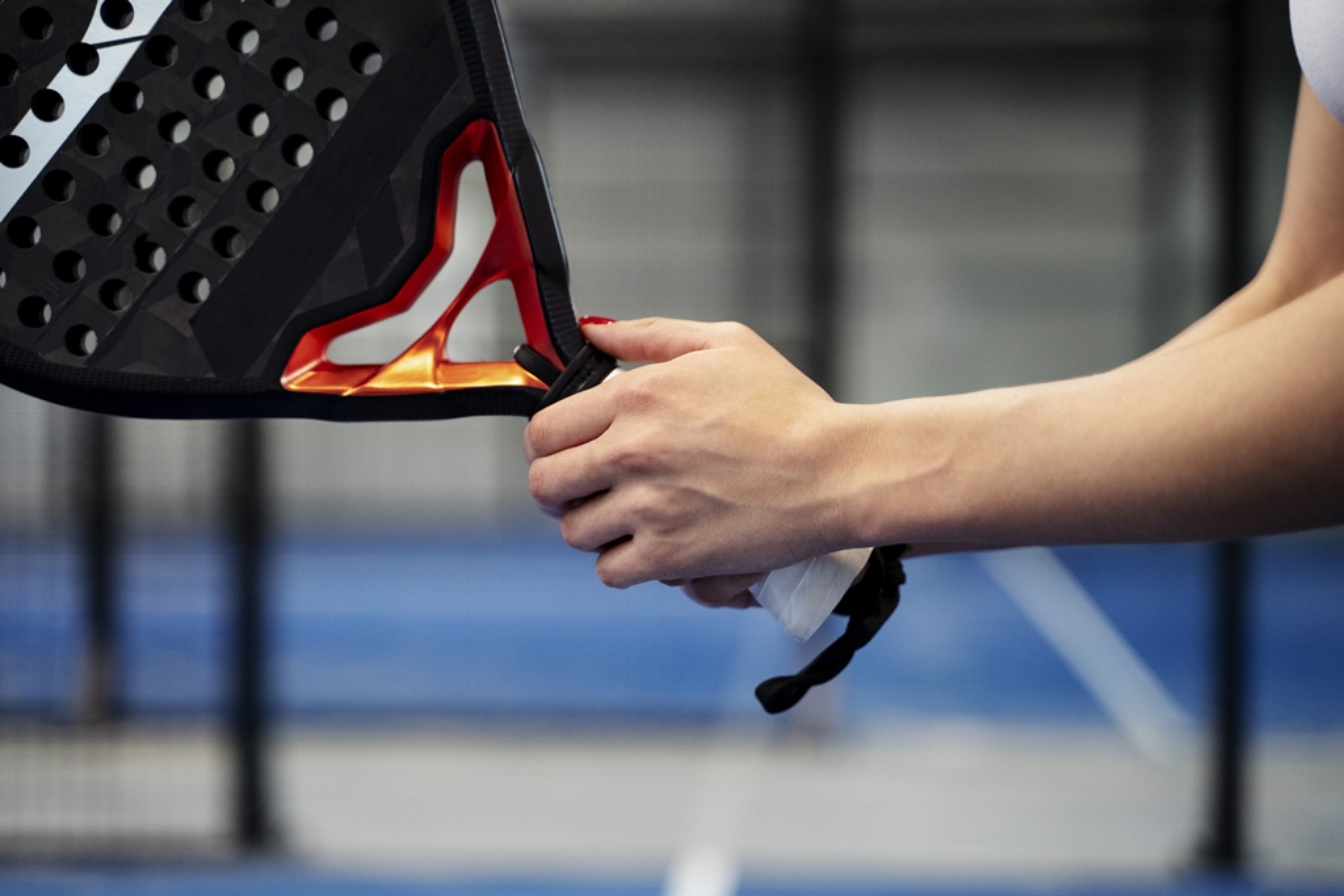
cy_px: 448
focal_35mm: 75
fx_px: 2800
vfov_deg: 18.2
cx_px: 672
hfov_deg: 27.0
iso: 1600
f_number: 2.8
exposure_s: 1/400
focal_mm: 75
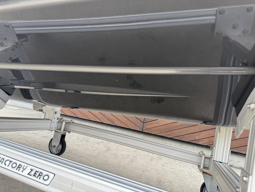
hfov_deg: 71.6
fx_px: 177
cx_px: 128
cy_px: 96
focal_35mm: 24
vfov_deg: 56.8
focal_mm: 6.76
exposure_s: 1/598
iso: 80
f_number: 1.78
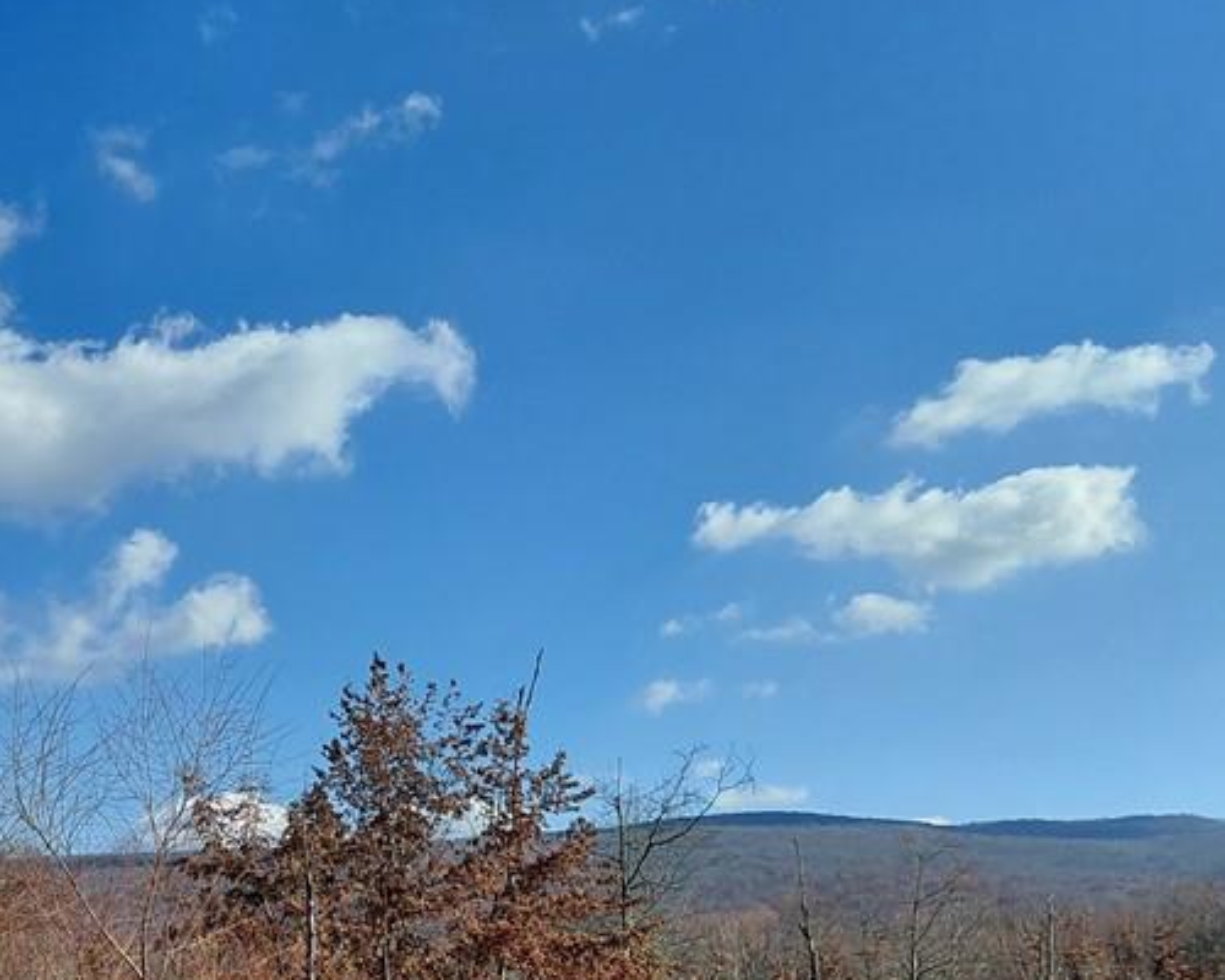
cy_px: 816
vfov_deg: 29.4
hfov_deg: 36.7
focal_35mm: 50
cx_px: 350
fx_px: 1813
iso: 50
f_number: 1.8
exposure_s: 1/2769
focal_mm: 4.69
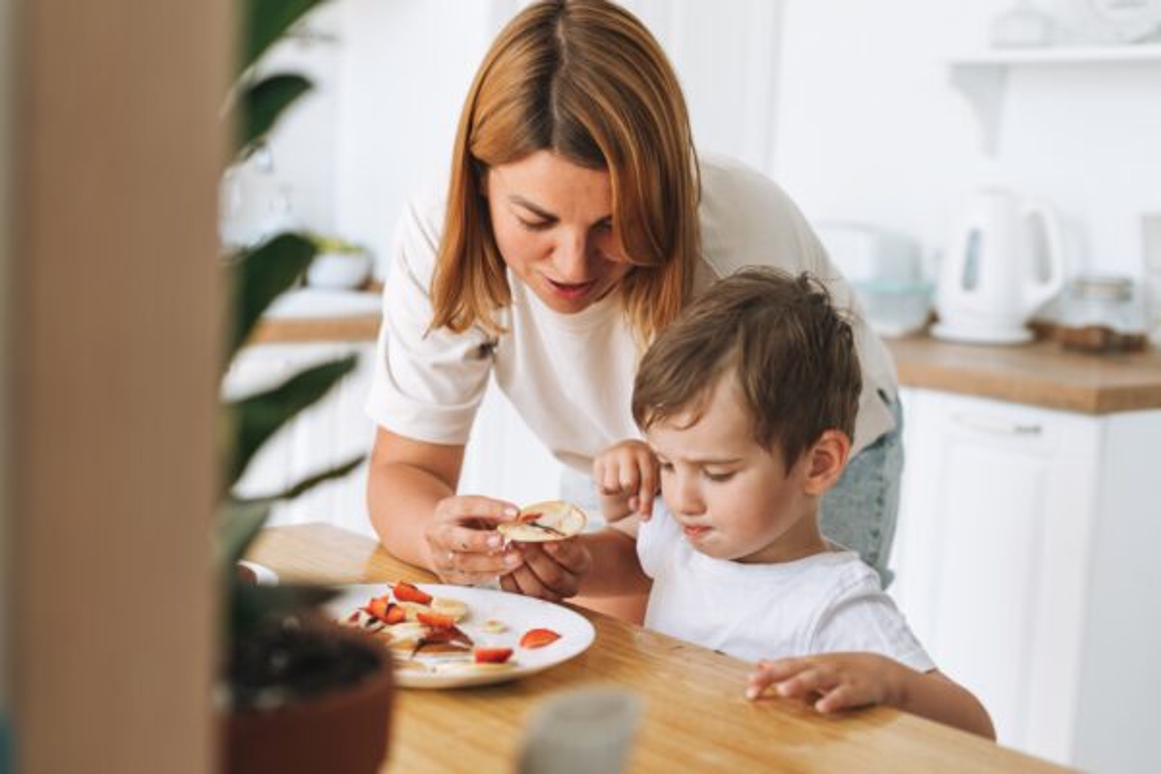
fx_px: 1612
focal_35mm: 50
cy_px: 387
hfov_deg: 39.6
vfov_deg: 27.0
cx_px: 580
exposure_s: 1/125
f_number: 2.5
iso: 125
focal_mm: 50
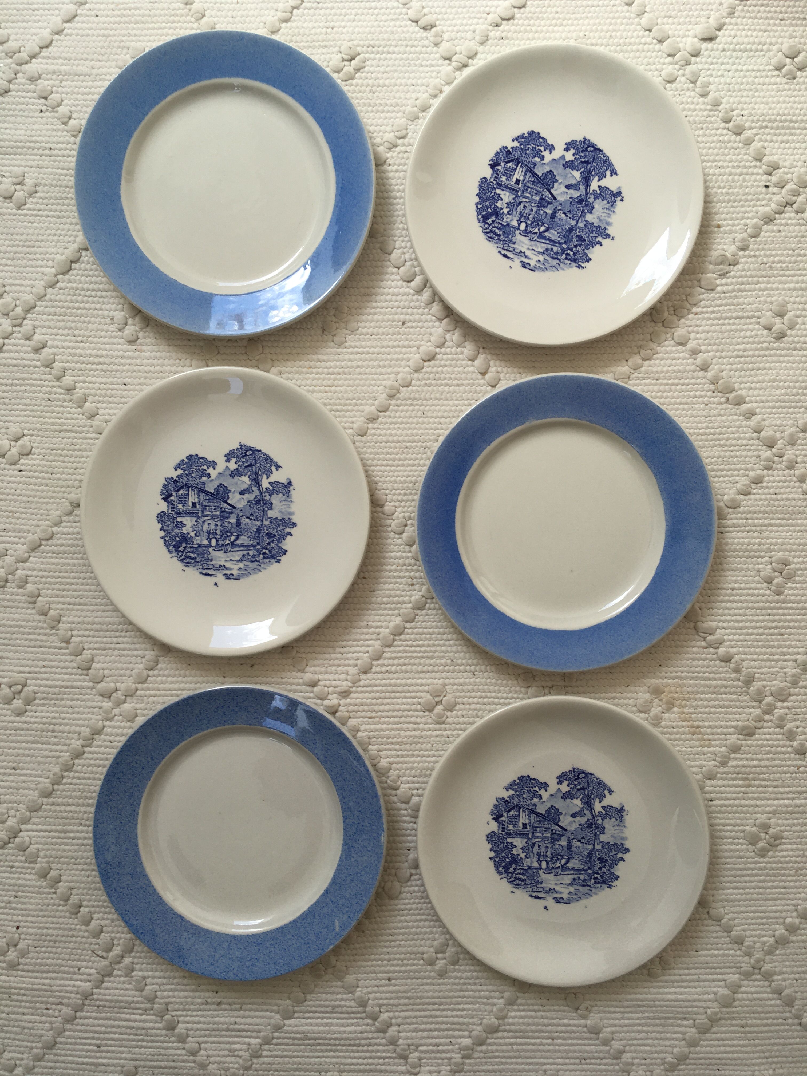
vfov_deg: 61.7
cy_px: 538
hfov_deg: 48.2
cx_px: 404
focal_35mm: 29
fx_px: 901
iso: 25
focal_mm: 4.15
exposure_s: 1/106
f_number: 2.2
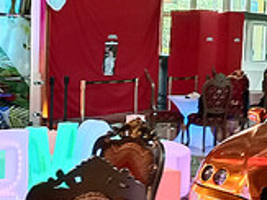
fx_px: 755
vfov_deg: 15.1
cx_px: 92
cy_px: 97
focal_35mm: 98
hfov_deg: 20.0
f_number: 2
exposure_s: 1/30
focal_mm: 3.87
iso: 755
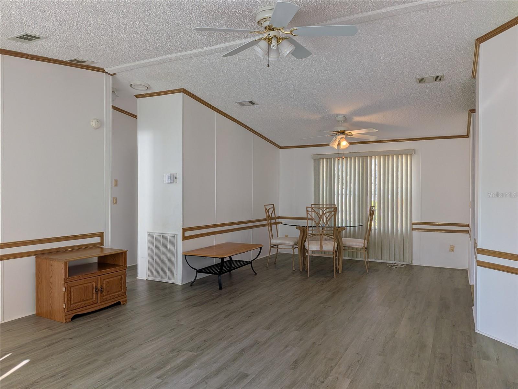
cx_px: 259
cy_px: 194
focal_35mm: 24
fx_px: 359
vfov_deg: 56.8
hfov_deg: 71.6
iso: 28
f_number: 1.7
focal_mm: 4.53
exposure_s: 1/513
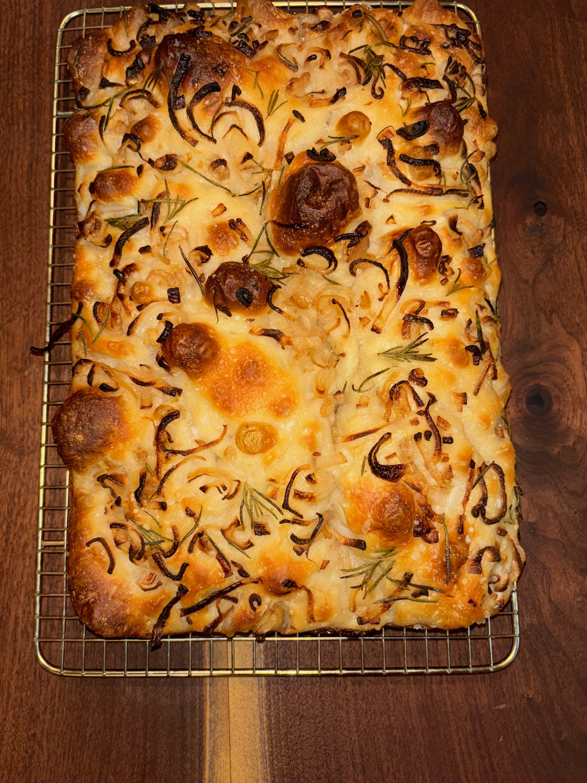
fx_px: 633
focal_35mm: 28
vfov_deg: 63.4
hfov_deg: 49.7
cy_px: 374
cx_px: 280
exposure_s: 1/16
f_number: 1.6
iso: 40
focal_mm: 5.96
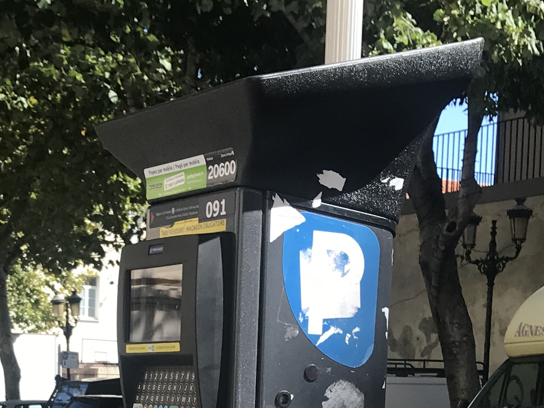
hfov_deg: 21.0
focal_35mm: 93
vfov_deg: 15.0
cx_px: 205
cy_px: 573
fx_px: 1461
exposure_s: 1/736
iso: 20
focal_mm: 3.99
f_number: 1.8
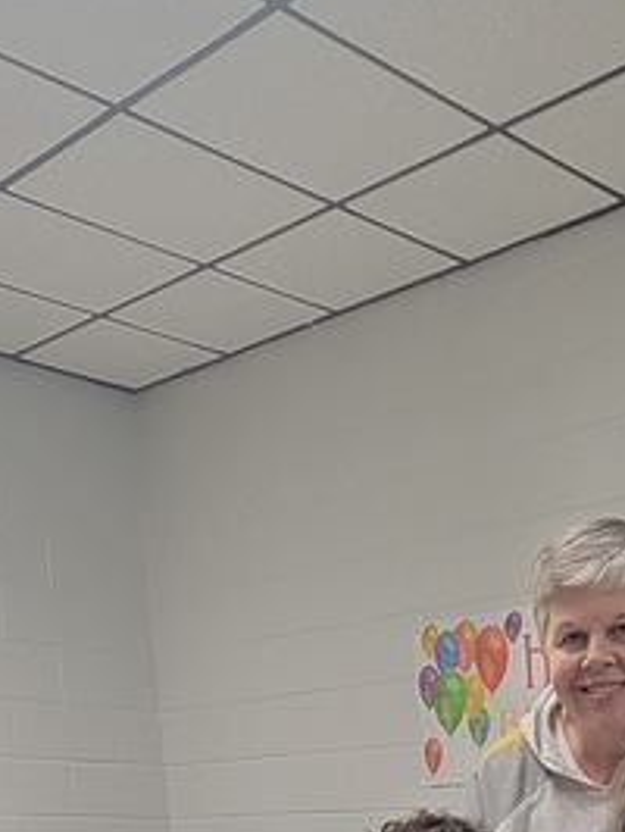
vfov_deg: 28.6
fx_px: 1202
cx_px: 638
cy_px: 1164
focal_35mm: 50
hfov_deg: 27.3
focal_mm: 2.2
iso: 160
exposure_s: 1/60
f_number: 2.2
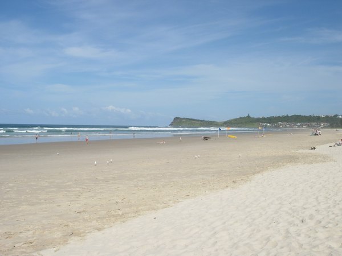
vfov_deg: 37.7
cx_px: 171
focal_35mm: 38
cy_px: 128
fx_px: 375
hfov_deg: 49.0
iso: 79
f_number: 4.8
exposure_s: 1/1290
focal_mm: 7.8
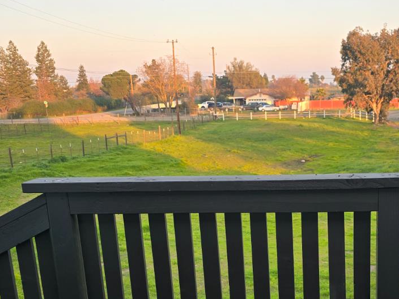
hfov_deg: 38.1
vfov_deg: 28.9
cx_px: 288
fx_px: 565
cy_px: 248
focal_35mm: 49
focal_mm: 6.3
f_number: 1.7
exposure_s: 1/180
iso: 25
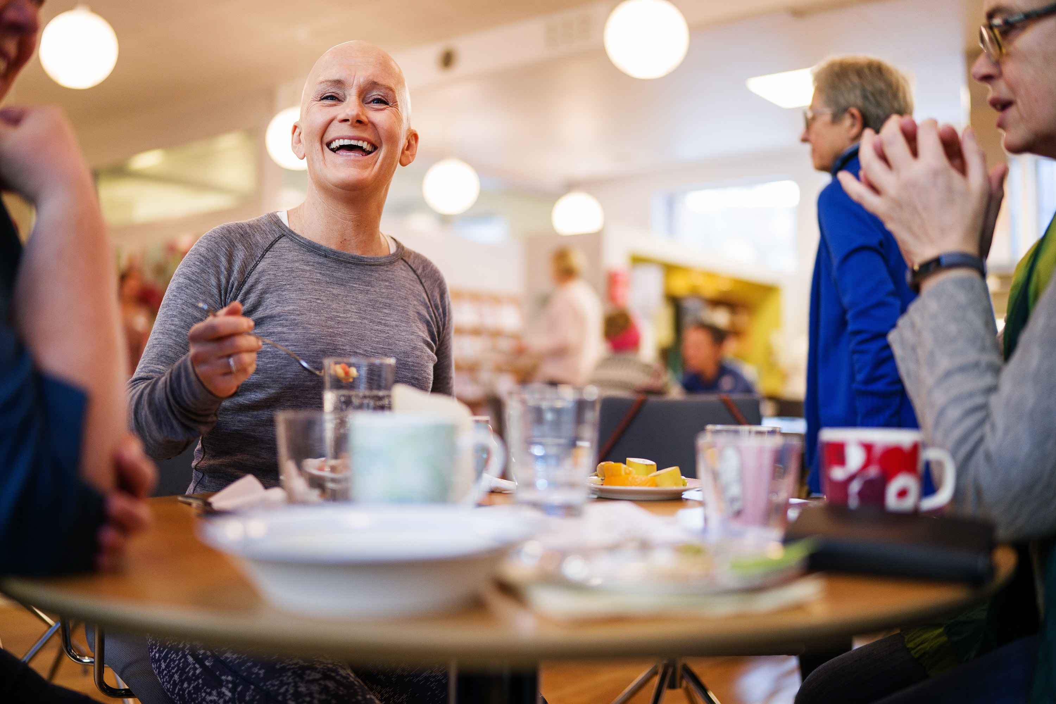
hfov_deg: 54.4
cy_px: 352
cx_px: 528
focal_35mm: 35
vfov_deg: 37.9
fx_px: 1027
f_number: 1.2
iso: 800
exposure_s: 1/320
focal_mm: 35
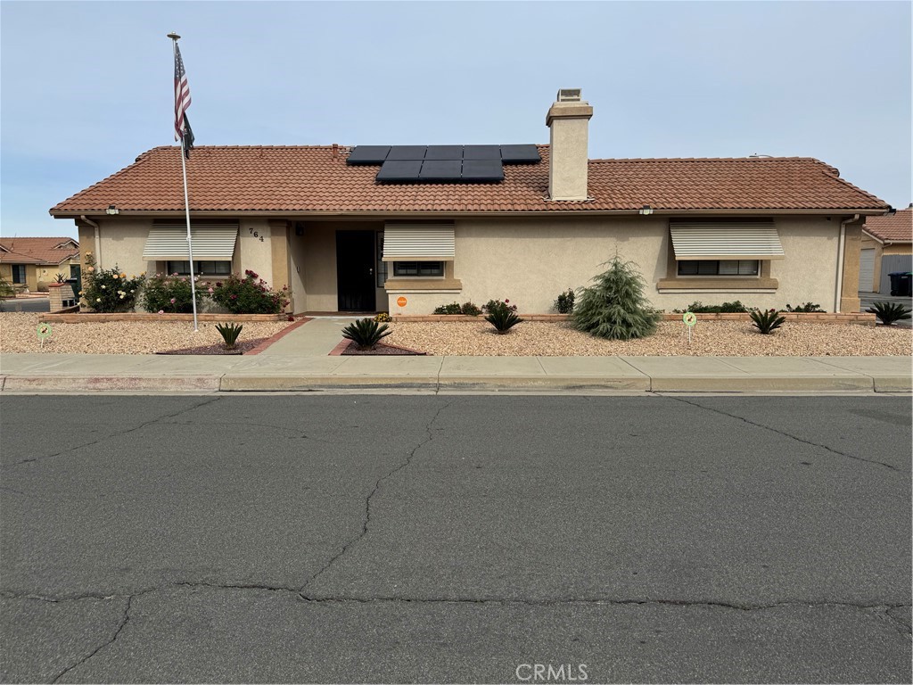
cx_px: 456
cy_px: 342
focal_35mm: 24
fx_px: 633
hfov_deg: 71.6
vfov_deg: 56.8
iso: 80
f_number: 1.78
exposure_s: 1/4950
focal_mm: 6.76
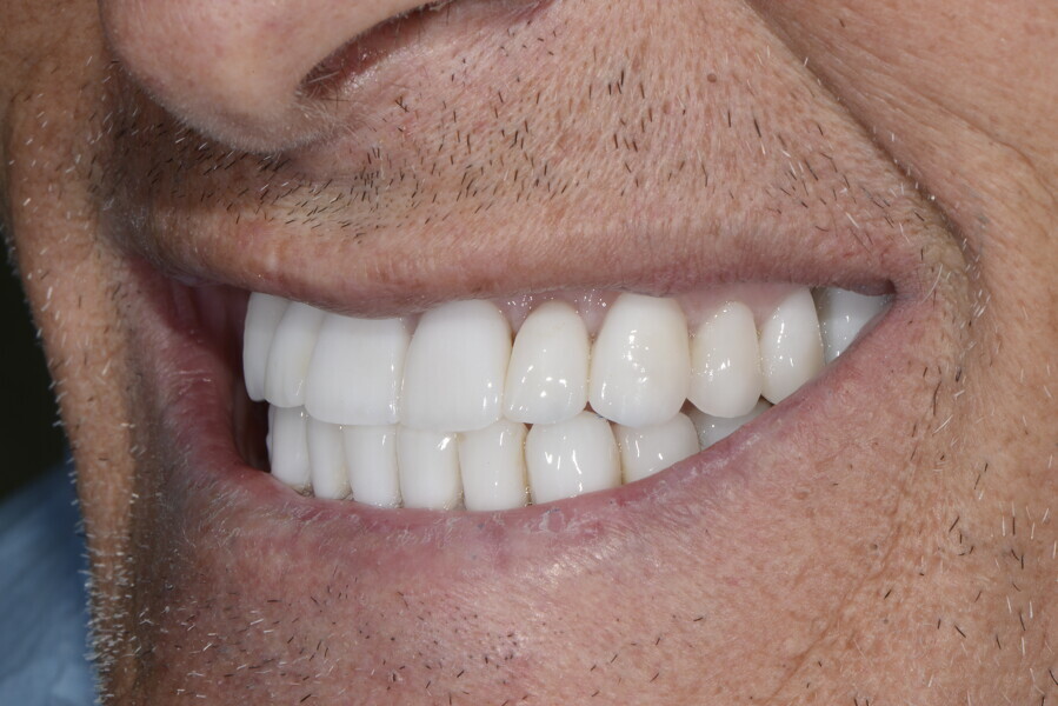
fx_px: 3087
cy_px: 353
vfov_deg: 13.1
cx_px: 529
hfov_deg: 19.5
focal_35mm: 105
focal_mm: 105
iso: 200
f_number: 40
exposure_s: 1/60
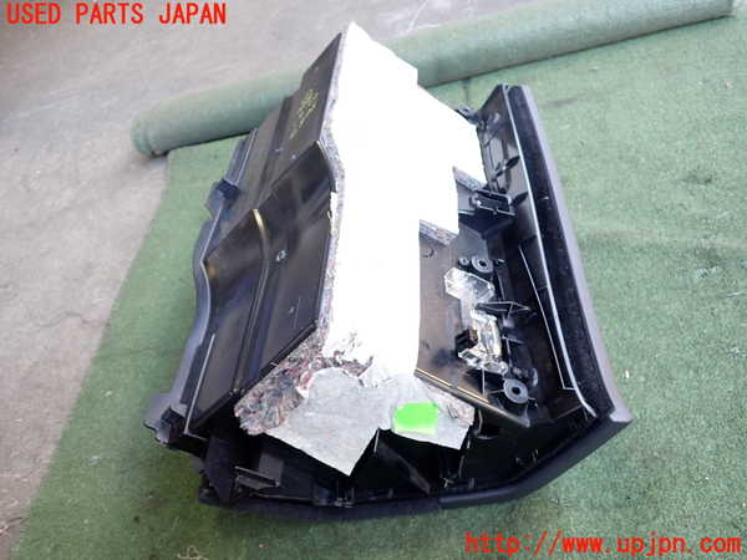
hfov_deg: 60.0
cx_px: 374
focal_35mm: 30
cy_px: 280
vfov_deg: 46.8
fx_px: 647
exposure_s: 1/50
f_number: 2.3
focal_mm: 5.4
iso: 200
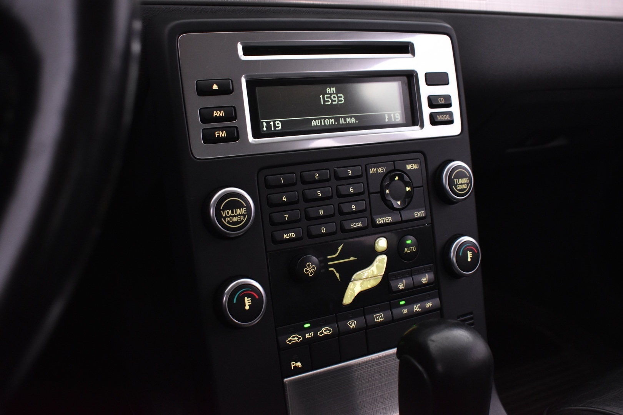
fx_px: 649
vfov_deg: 35.5
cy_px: 208
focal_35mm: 38
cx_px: 312
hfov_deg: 51.3
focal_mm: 25
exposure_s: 1/13
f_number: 5.6
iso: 1250
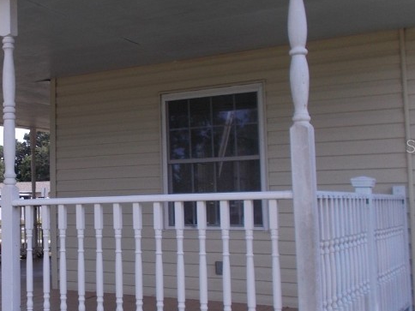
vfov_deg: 26.6
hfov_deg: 33.3
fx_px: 659
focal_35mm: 55
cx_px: 48
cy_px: 146
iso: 80
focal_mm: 4.6
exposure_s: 1/100
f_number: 8
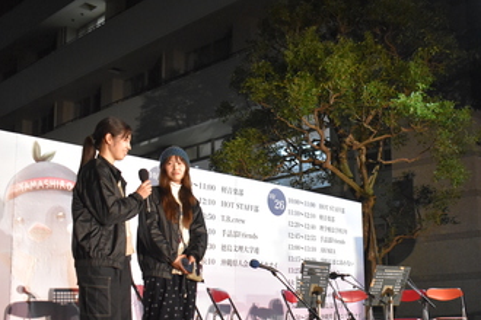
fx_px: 641
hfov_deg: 40.6
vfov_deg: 27.8
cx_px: 318
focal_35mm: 48
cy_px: 227
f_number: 3.8
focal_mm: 22
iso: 2500
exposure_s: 1/60
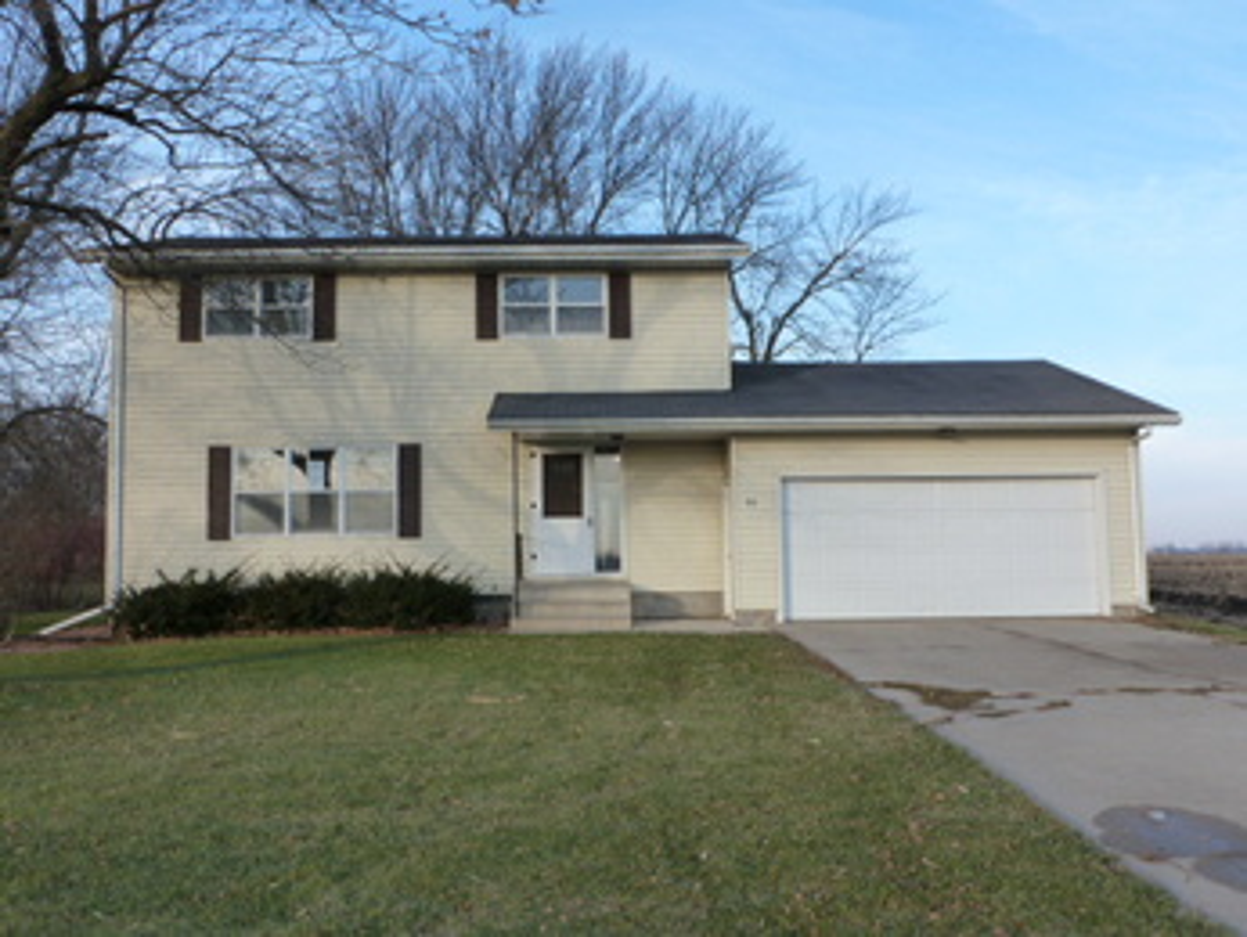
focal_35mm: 30
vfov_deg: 46.8
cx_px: 624
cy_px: 468
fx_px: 1081
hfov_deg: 59.9
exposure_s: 1/250
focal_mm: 5.4
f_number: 4
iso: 160
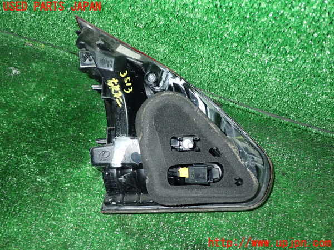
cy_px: 125
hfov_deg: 56.8
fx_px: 309
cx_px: 167
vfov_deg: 44.2
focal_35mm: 32
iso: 800
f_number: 7.1
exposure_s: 1/30
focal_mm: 5.79
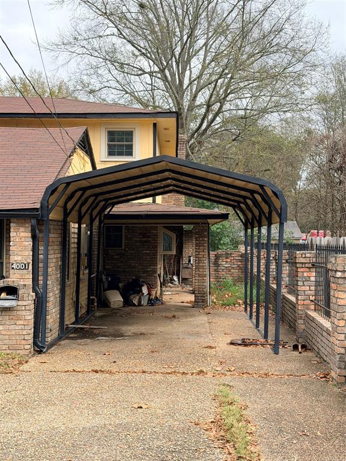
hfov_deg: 30.3
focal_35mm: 48
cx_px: 173
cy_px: 230
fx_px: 640
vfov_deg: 39.7
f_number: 1.78
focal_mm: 6.76
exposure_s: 1/1285
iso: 100
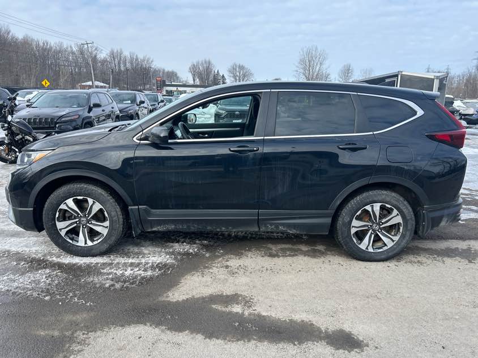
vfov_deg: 53.1
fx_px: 359
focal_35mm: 26
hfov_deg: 67.3
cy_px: 179
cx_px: 239
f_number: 1.5
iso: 50
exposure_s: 1/1171
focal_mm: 5.7
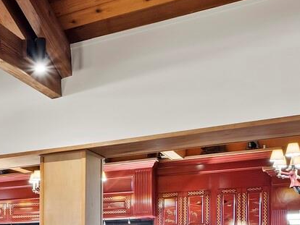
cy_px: 238
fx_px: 468
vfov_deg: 25.4
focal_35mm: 54
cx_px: -21
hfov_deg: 31.9
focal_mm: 7
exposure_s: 2
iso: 200
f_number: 11
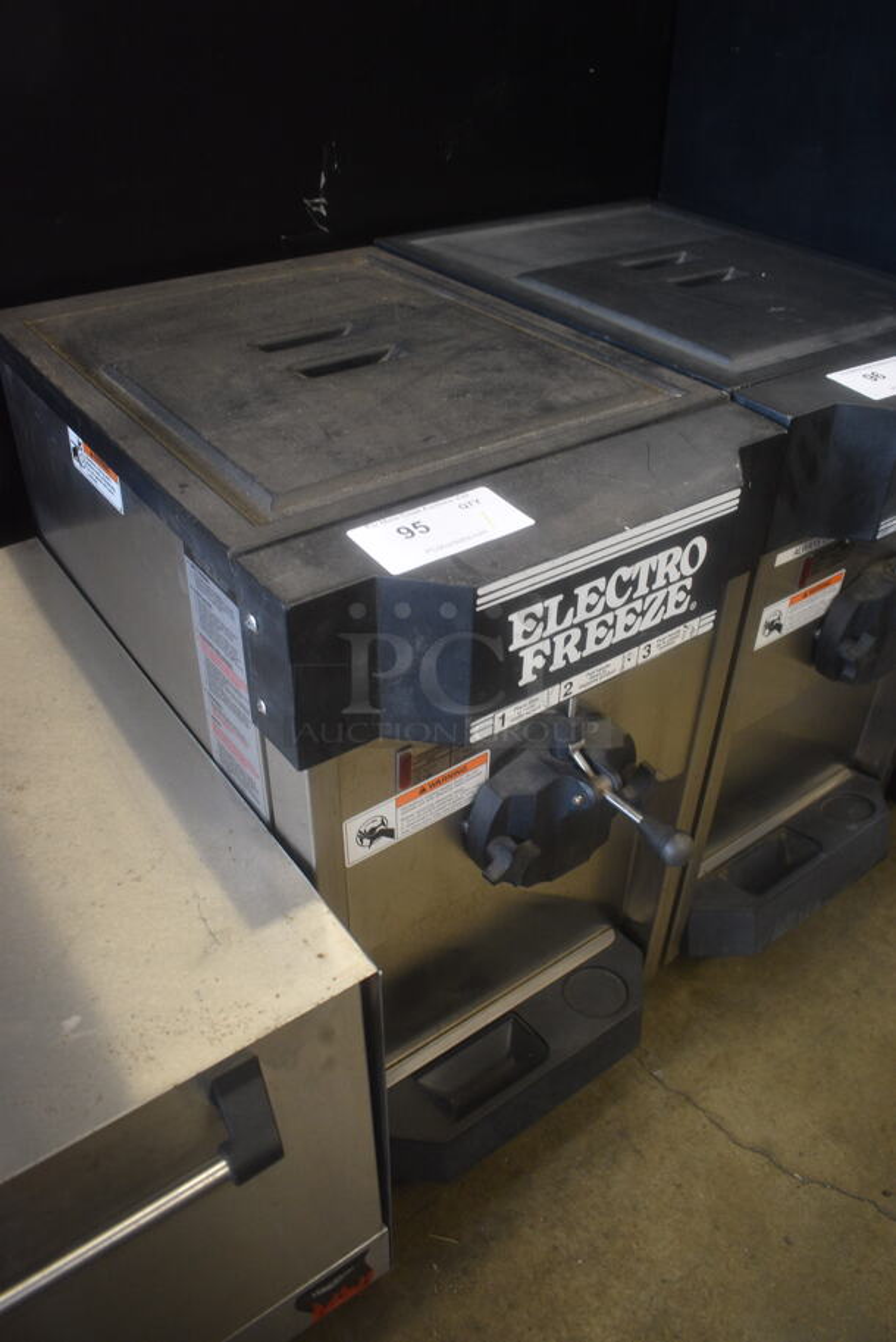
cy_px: 671
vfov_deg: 67.3
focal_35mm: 27
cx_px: 448
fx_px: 1006
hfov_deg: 48.0
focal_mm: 18
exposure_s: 1/125
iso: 900
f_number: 3.5
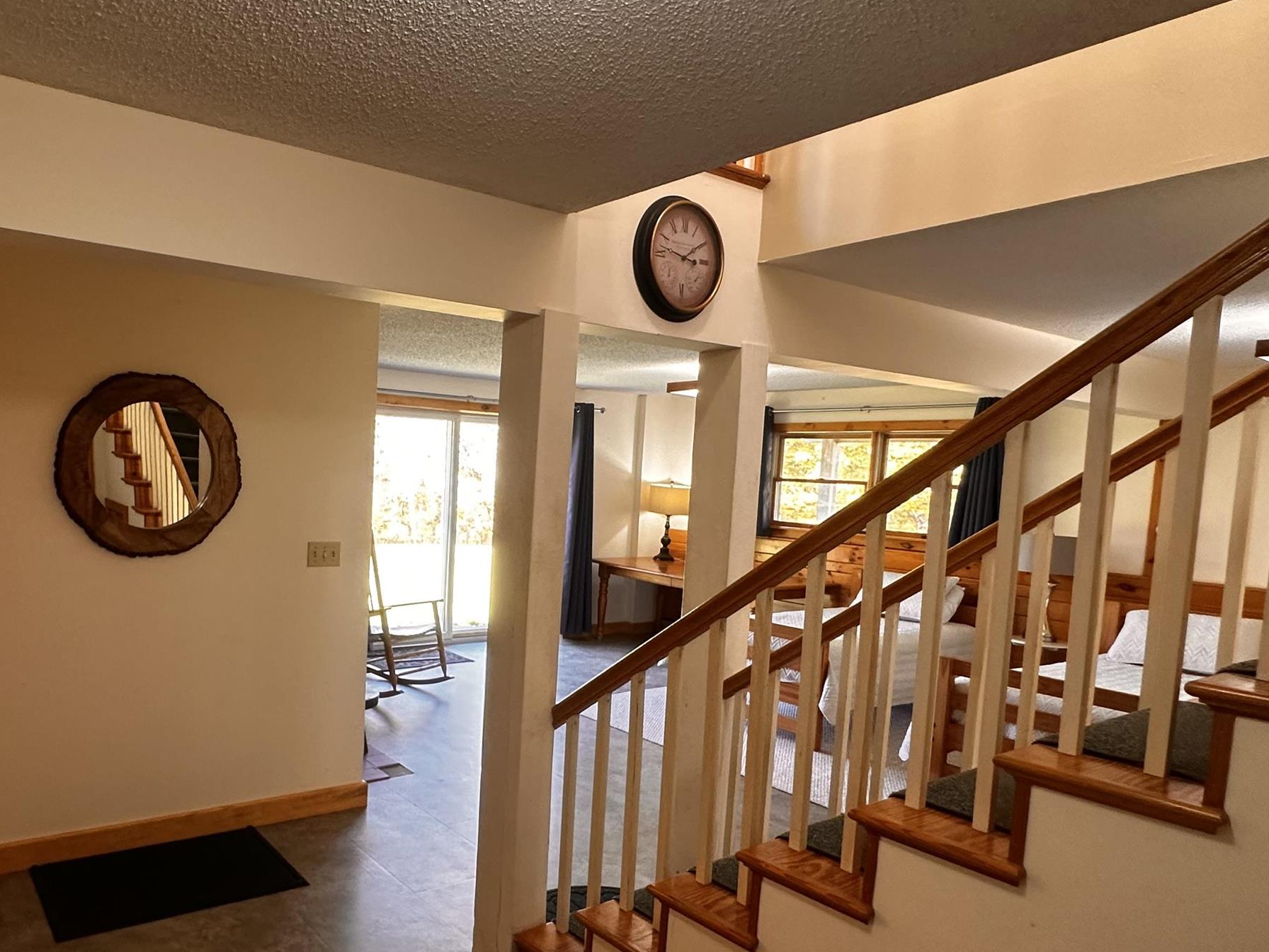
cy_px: 536
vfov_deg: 56.6
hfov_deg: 69.1
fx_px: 880
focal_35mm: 24
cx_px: 402
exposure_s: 1/60
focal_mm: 2.22
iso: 200
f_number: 2.2
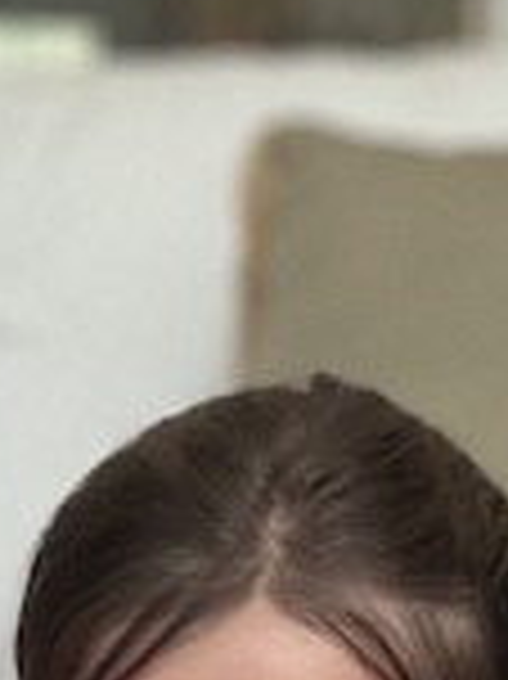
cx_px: 72
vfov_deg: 12.2
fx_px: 3116
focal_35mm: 159
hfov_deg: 9.3
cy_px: 793
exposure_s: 1/60
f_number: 1.9
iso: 250
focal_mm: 2.69
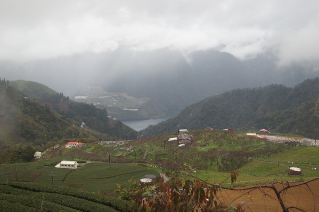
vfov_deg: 31.8
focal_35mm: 42
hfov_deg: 46.4
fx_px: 372
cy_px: 106
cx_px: 160
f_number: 4.5
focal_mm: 28
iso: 100
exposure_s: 1/50
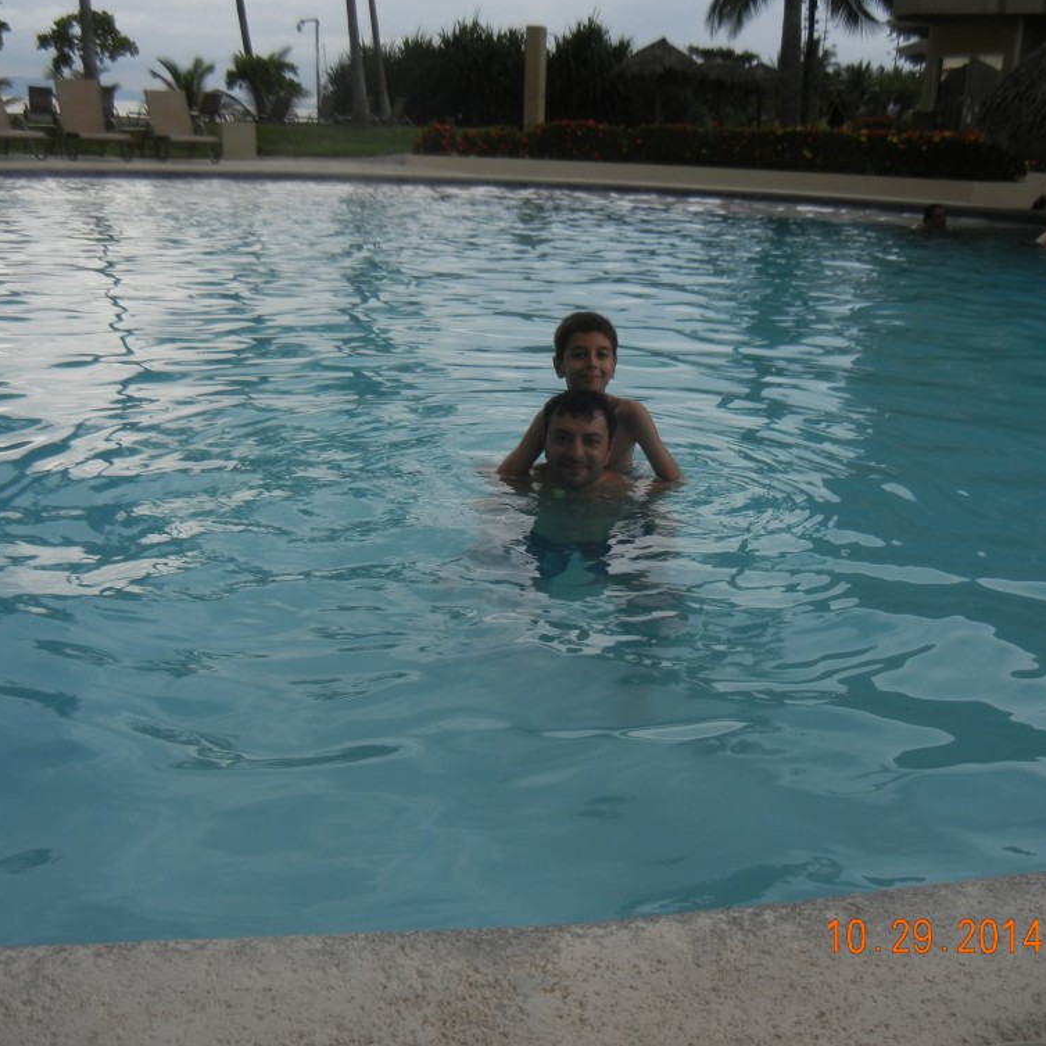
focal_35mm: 36
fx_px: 1231
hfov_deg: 46.0
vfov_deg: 46.0
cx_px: 551
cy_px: 515
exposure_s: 1/651
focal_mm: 5.4
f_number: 3.5
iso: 160
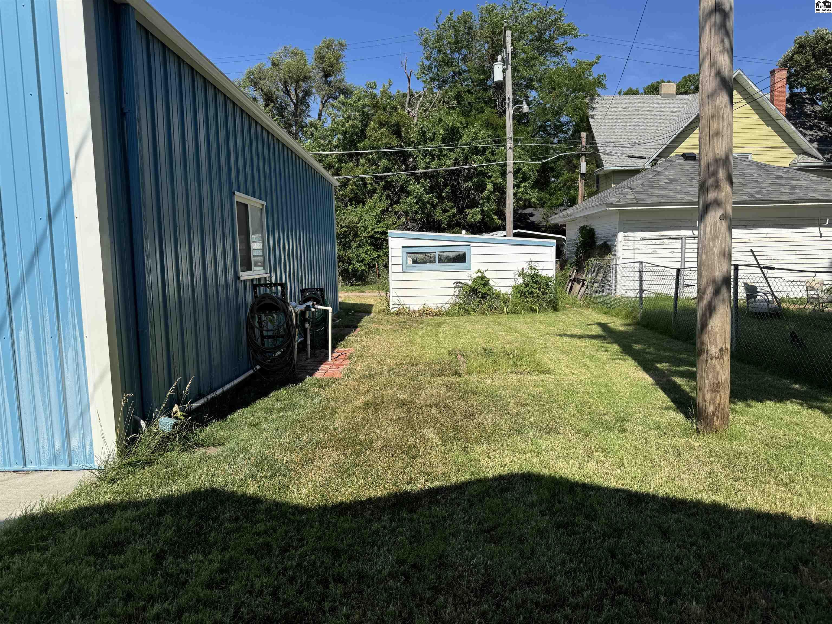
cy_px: 312
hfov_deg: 71.6
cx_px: 416
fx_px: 577
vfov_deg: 56.8
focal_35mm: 24
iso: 80
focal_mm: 6.76
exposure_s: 1/4049
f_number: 1.78
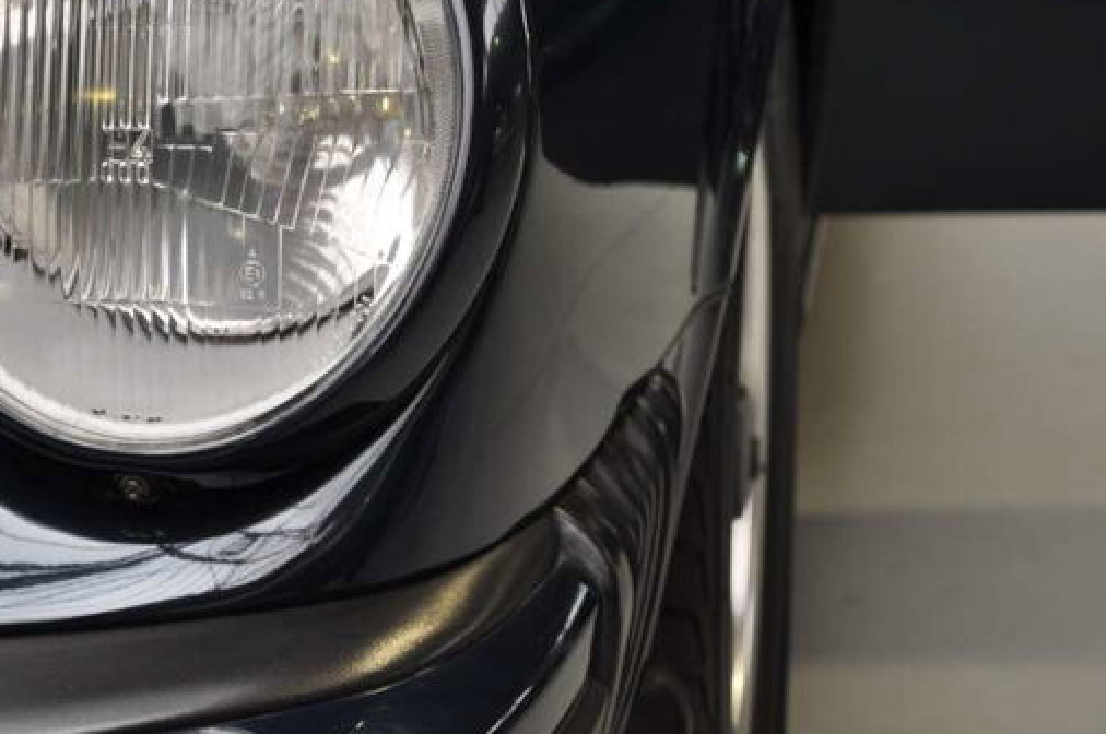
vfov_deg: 17.0
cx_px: 282
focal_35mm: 80
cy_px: 194
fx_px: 2447
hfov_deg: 25.2
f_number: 5
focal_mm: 35
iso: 400
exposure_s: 1/25
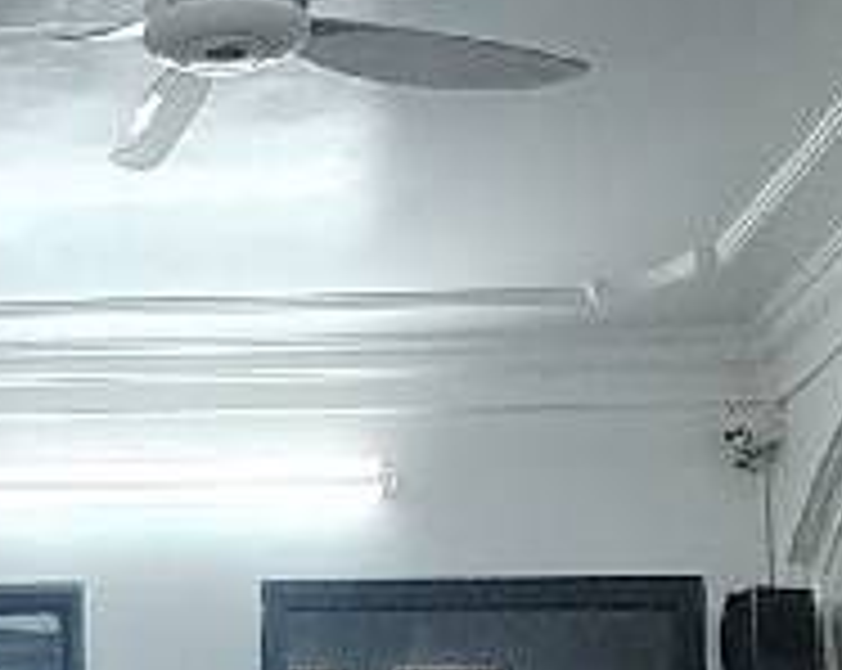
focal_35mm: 91
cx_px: -216
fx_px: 2264
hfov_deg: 19.6
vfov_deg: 16.0
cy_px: 863
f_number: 2.2
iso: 134
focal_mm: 1.42
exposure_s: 1/50
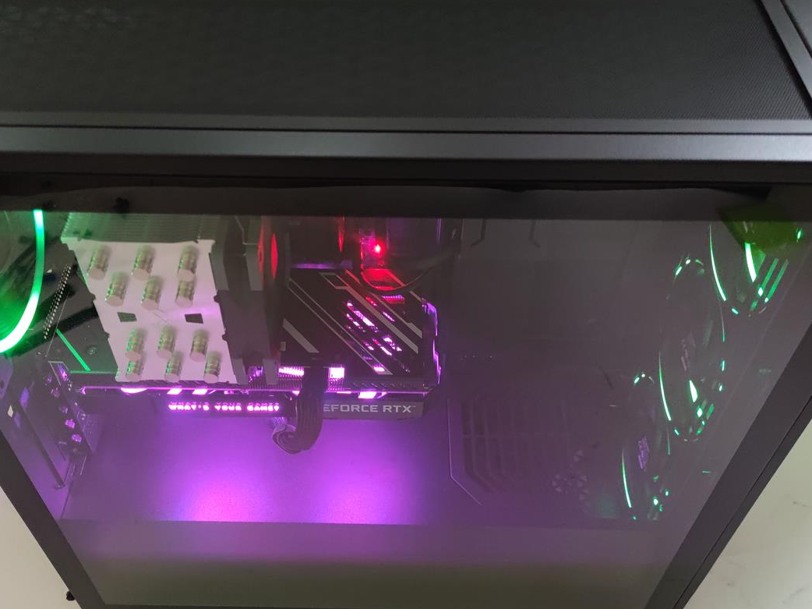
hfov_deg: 51.4
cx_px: 390
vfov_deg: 39.6
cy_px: 346
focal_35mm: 36
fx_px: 844
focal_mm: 6.78
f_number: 1.85
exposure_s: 1/13
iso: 1414
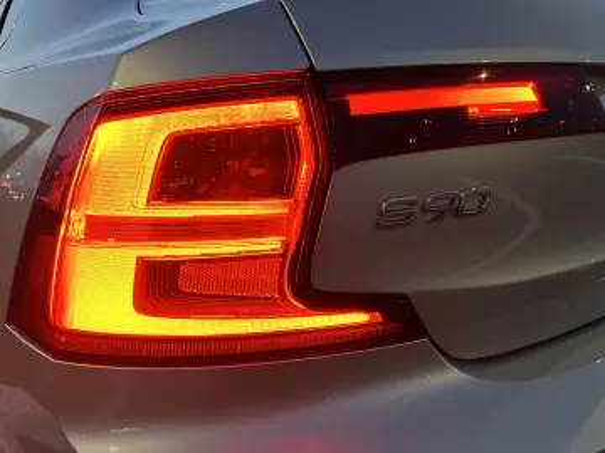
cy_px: 226
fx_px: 454
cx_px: 302
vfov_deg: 53.1
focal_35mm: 26
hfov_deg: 67.3
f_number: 1.5
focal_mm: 5.7
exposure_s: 1/60
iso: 500
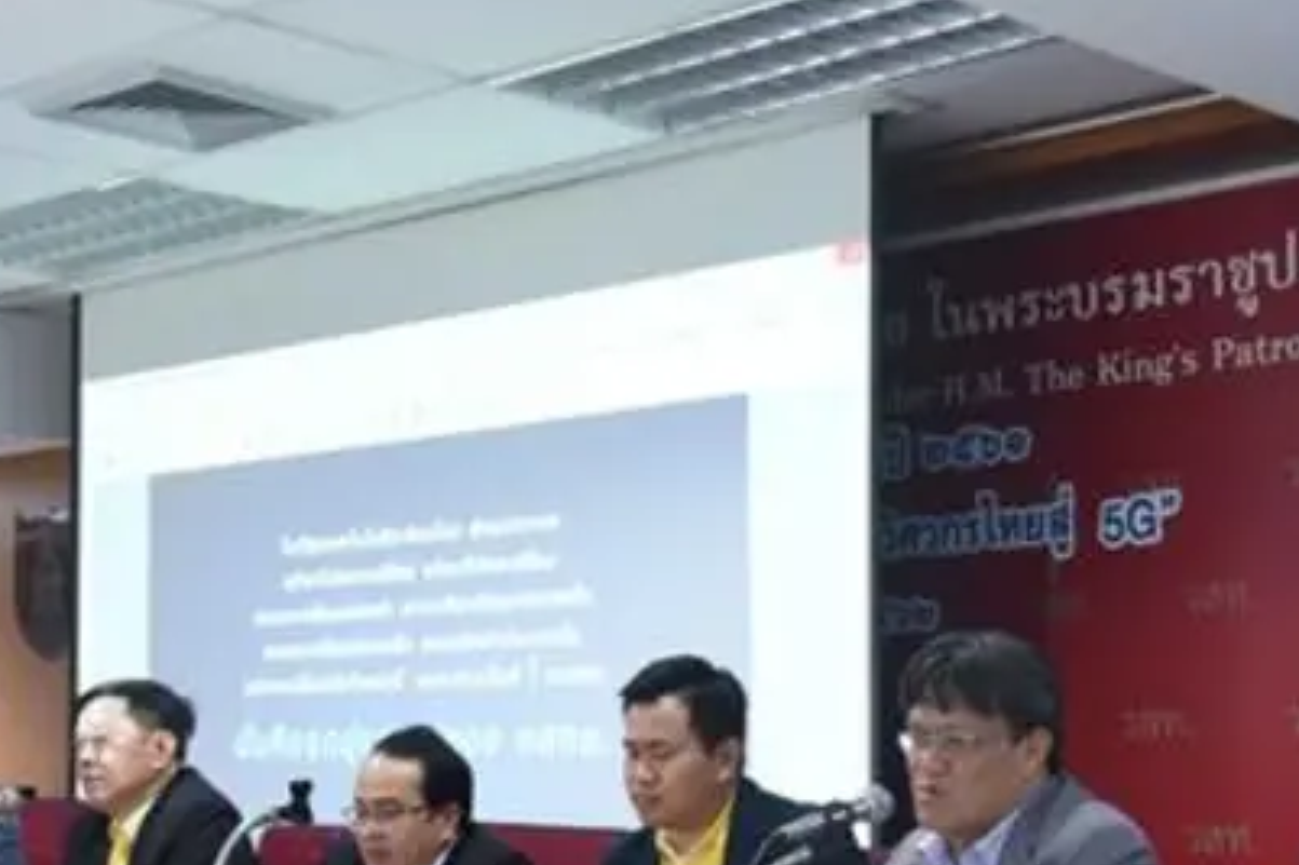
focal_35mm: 74
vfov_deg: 18.2
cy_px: 697
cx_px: 761
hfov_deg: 27.3
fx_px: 2669
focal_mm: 38
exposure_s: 1/40
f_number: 5
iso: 2500
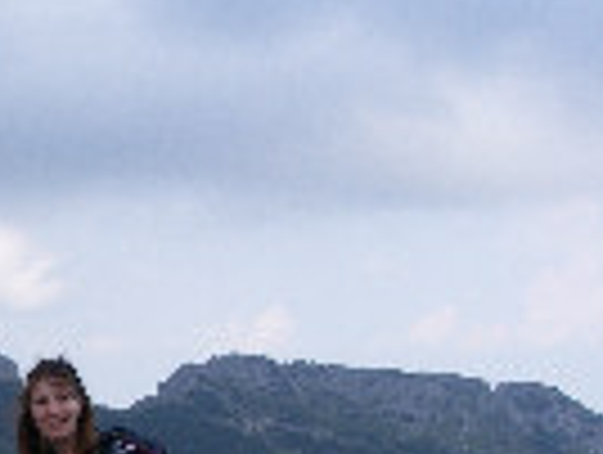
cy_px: 481
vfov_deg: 14.7
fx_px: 1728
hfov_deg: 18.8
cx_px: -99
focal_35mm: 99
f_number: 6.6
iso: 80
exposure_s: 1/160
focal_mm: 6.3
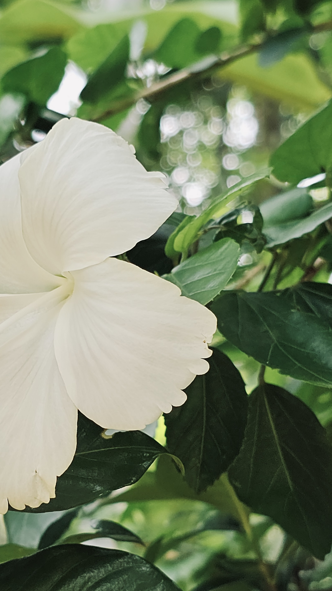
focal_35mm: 35
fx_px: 548
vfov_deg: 55.3
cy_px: 399
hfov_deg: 32.1
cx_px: 36
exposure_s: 1/60
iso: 16
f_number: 1.7
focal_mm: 6.3
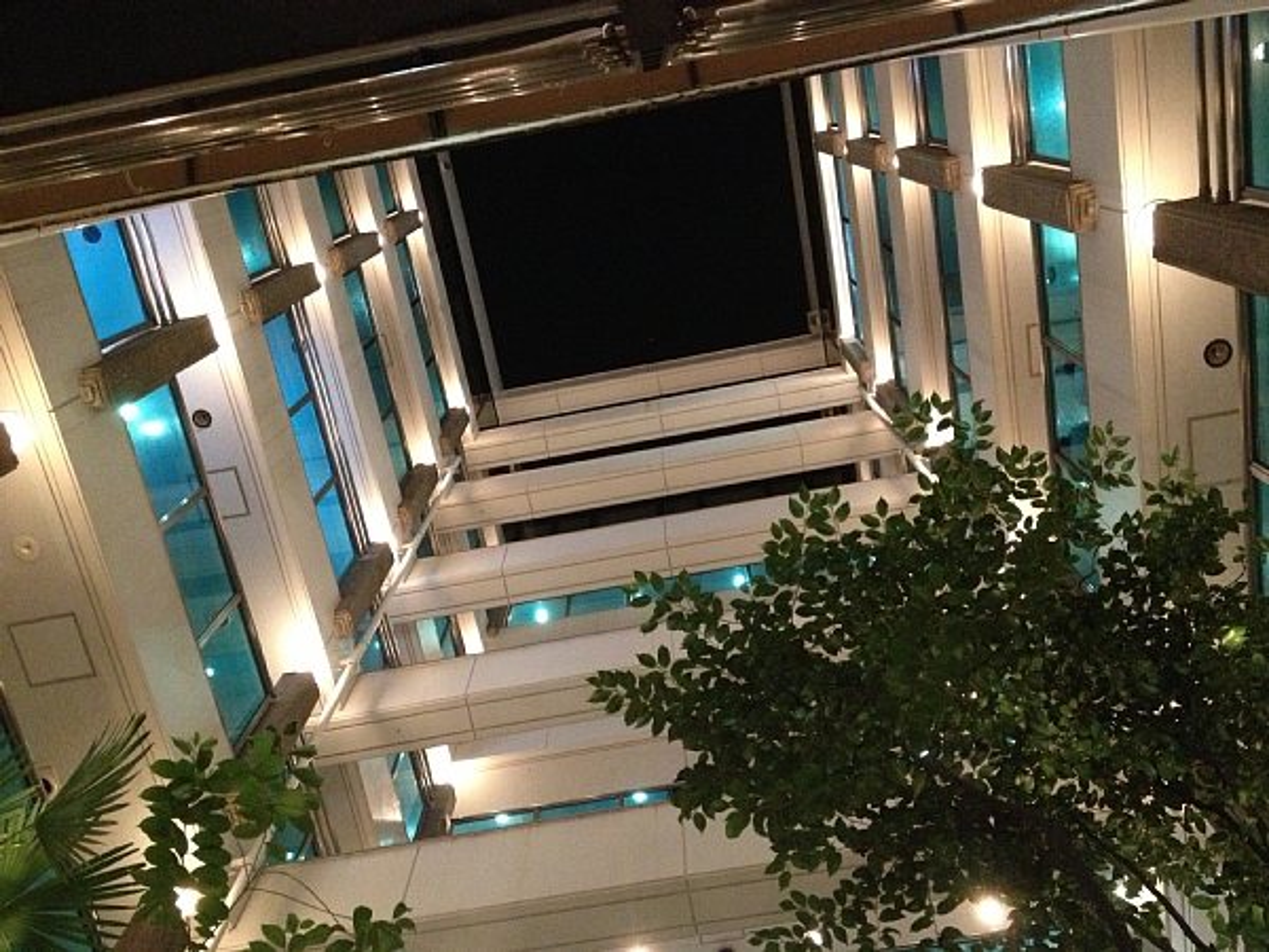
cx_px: 634
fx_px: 1283
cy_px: 476
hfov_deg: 52.6
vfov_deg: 40.7
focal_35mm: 35
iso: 640
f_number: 2.4
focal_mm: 4.28
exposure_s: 1/15
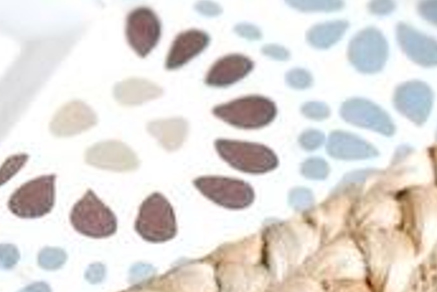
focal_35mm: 168
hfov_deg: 11.8
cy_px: -41
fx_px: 2036
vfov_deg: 8.1
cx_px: -196
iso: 200
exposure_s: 1/100
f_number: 3.2
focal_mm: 35
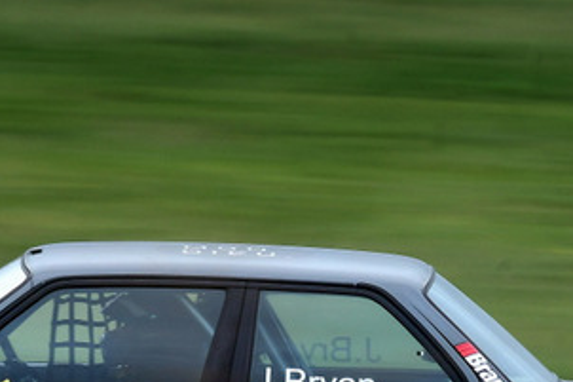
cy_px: 277
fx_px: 27838
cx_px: 68
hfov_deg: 1.2
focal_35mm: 1750
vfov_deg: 0.8
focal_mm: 440
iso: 200
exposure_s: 1/100
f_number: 14
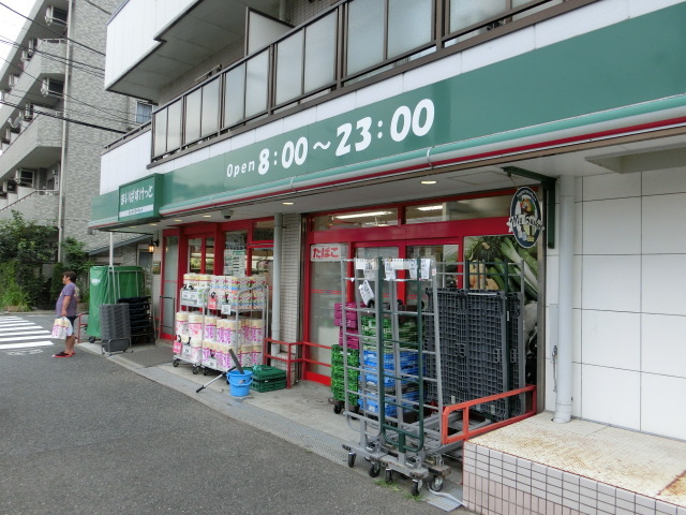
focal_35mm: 25
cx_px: 343
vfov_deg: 54.9
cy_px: 258
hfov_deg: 69.4
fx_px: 495
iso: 100
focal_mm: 4.5
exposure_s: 1/125
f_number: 3.5
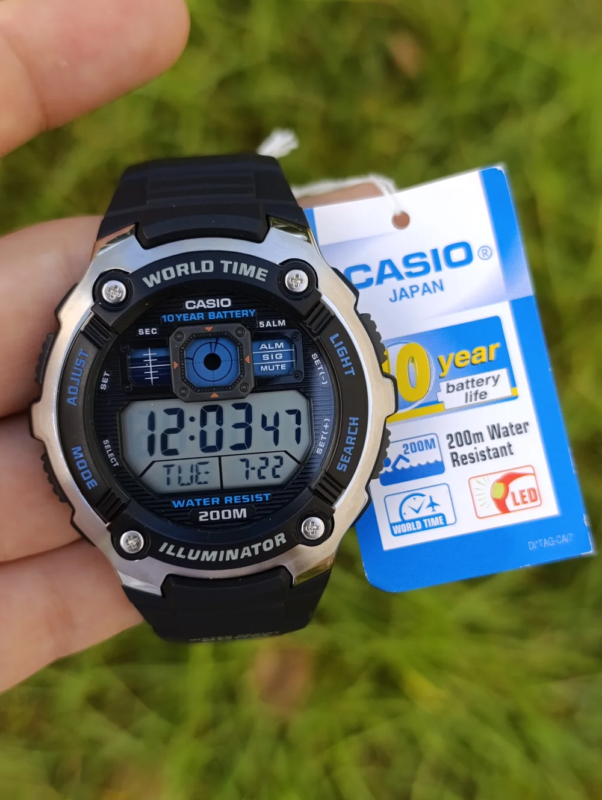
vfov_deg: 73.8
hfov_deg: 59.0
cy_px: 400
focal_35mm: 23
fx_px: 532
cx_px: 301
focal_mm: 6.14
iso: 50
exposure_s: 1/168
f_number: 1.6
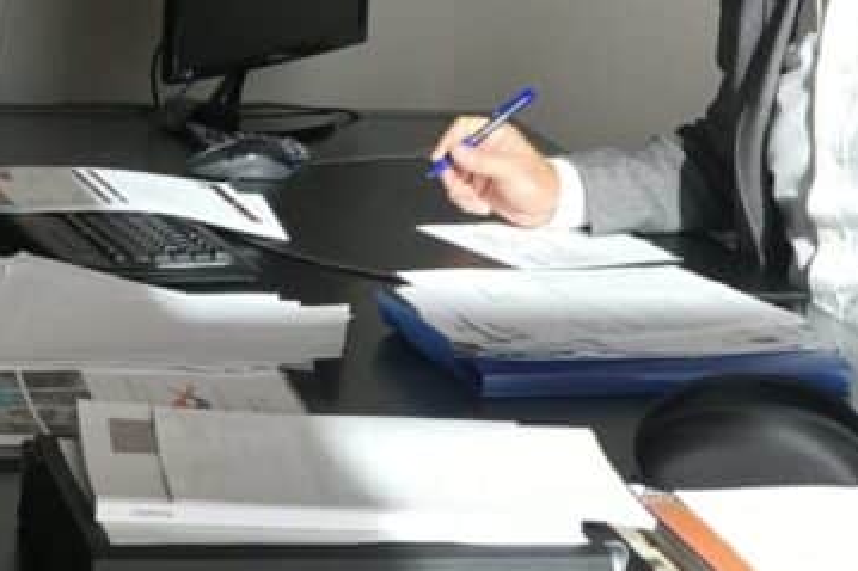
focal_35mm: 127
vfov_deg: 10.7
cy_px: -41
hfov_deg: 16.1
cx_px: 569
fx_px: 3025
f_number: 2.8
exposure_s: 1/50
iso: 32
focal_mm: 6.6
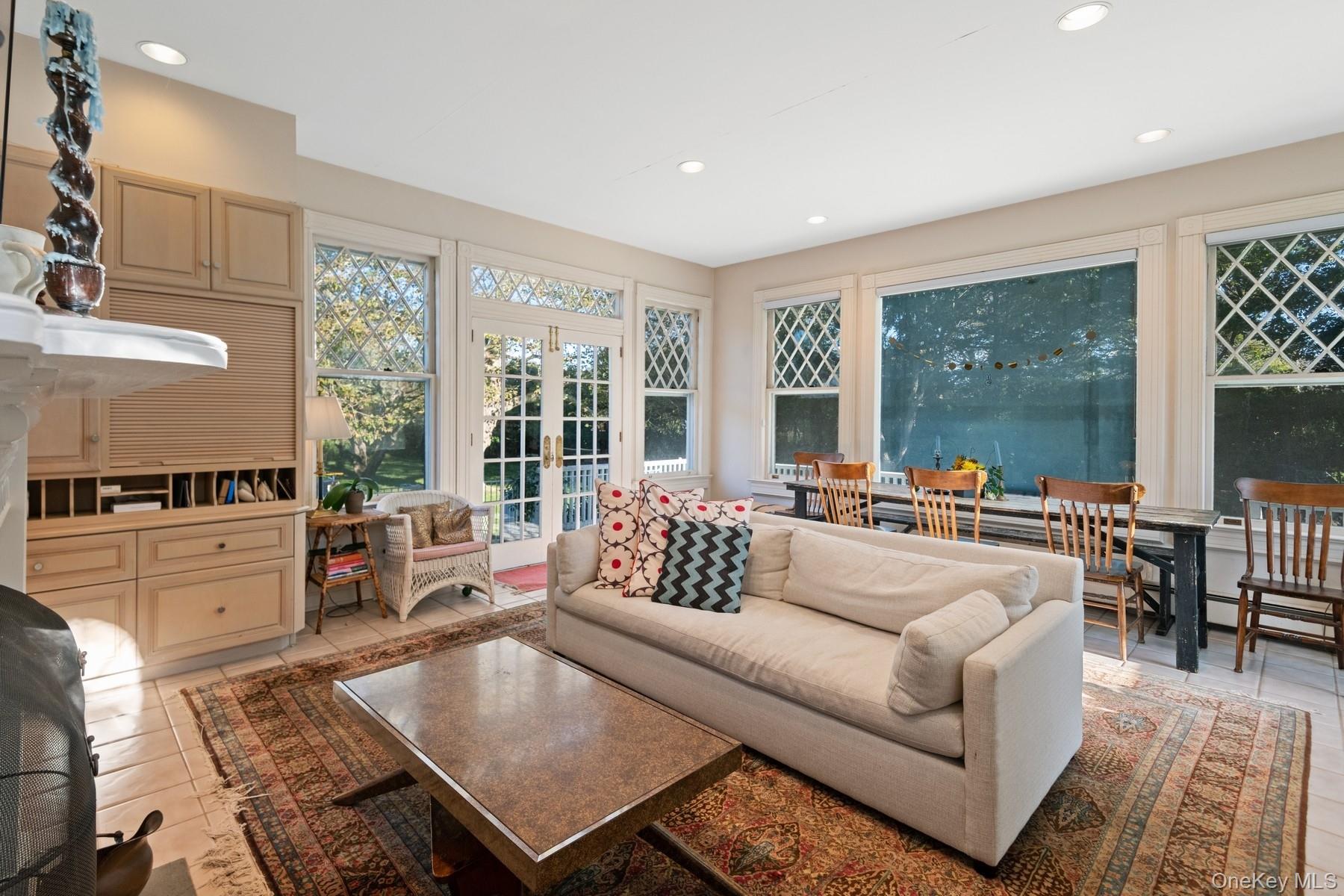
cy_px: 448
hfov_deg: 96.7
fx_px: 597
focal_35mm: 16
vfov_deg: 73.7
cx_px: 672
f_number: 8
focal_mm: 16
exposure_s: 1/50
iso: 800
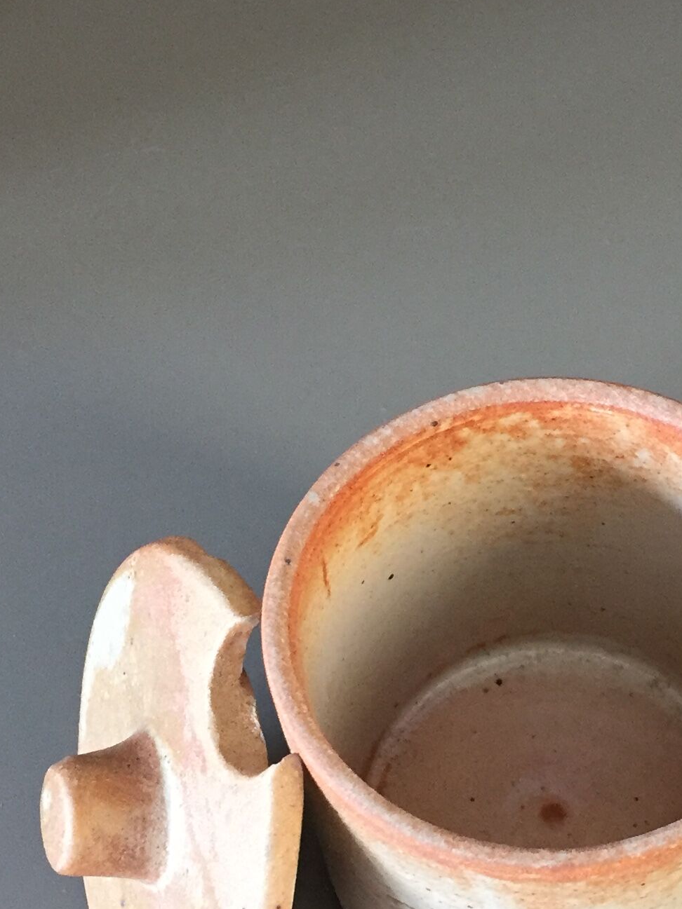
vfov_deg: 26.7
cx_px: 528
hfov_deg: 20.0
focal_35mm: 73
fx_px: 1919
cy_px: 508
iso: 200
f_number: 2.2
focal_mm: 4.15
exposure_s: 1/33
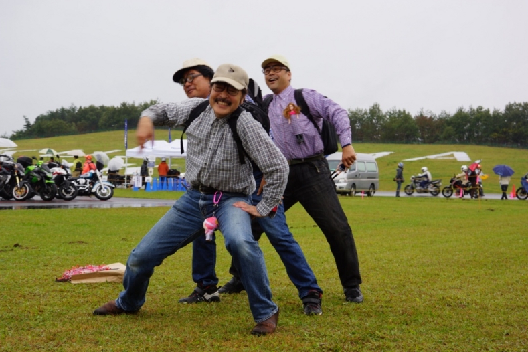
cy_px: 174
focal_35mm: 70
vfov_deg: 19.5
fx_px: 1027
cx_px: 261
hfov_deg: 28.8
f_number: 6.3
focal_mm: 46
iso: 100
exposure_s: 1/80
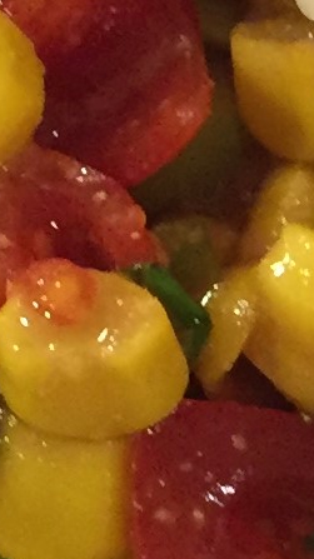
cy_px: 282
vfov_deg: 11.6
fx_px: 2757
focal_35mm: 186
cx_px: 641
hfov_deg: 6.3
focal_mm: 4.15
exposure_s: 1/30
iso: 160
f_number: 2.2
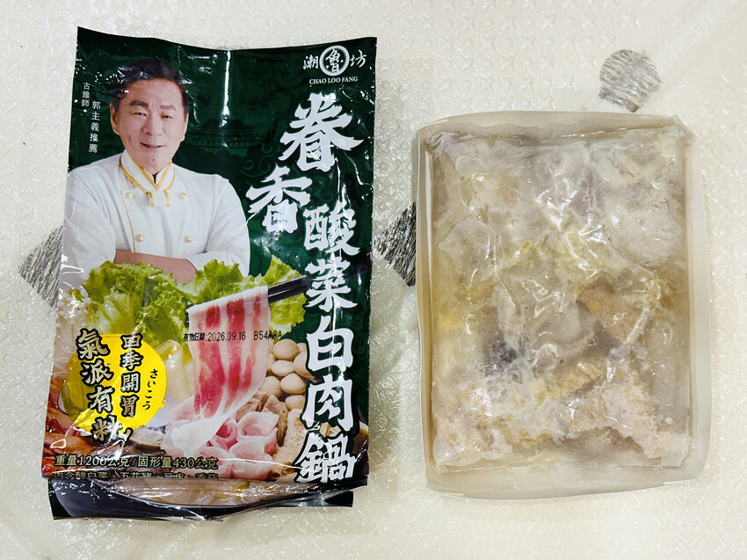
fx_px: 1036
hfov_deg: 39.7
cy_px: 280
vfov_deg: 30.3
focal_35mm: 48
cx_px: 374
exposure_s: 1/120
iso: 125
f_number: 1.78
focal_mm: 6.86
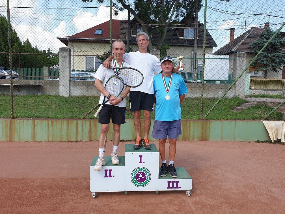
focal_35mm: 26
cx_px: 142
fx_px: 214
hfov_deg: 67.3
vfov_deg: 53.1
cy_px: 107
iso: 50
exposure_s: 1/736
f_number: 2.4
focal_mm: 4.3
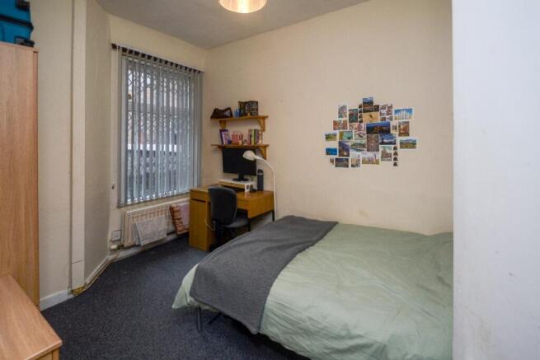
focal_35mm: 15
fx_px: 225
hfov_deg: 100.4
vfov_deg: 77.4
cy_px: 180
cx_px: 270
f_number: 4.5
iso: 400
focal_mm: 10
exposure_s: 1/125
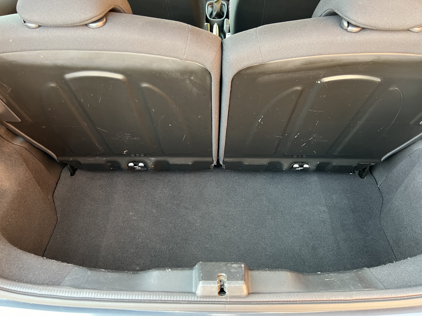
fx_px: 317
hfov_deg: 67.3
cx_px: 211
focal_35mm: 26
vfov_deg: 53.1
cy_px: 158
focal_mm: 5.7
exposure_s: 1/89
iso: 125
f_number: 1.5
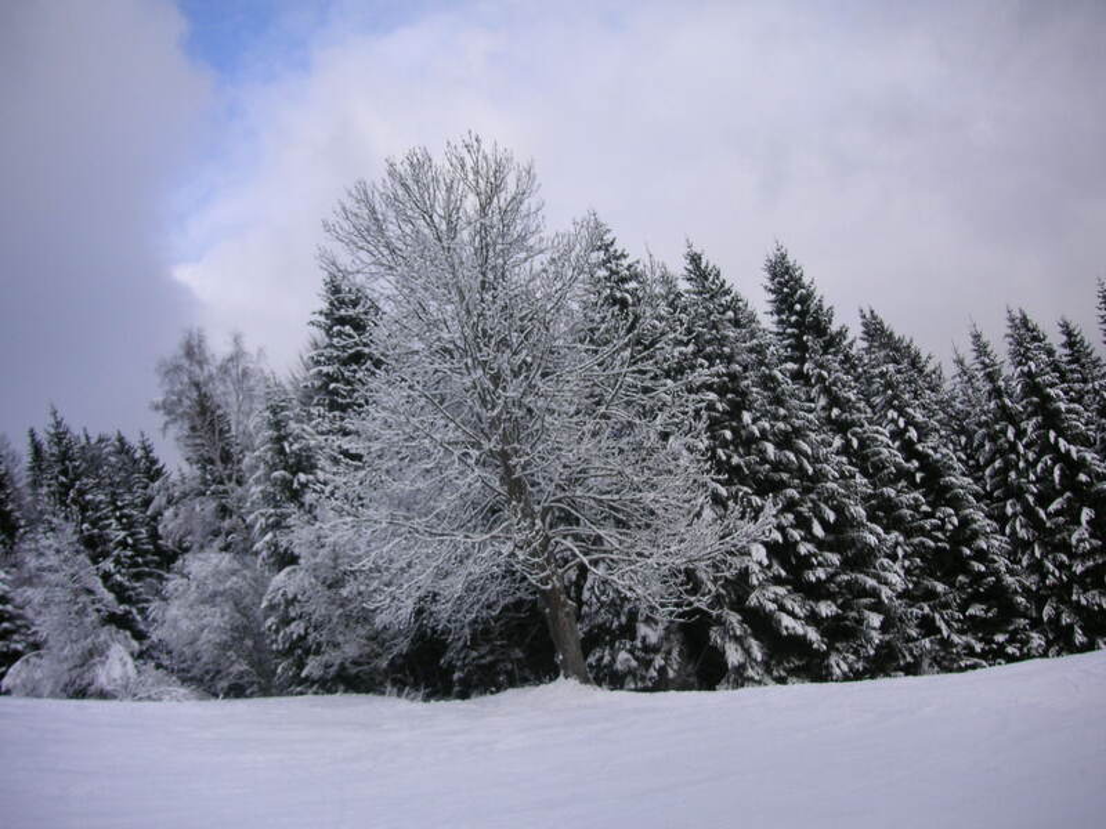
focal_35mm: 37
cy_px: 414
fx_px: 1182
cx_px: 553
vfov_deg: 38.7
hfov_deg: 50.1
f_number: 6.7
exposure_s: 1/180
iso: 50
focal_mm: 6.1
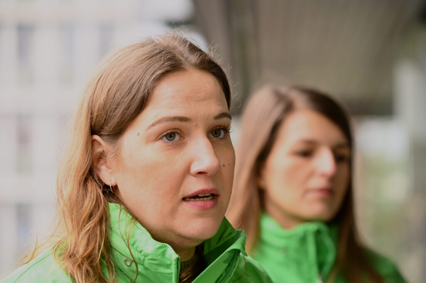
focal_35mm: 160
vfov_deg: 8.6
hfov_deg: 12.8
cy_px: 142
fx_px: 1892
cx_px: 213
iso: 1250
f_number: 4.5
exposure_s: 1/250
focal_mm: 160
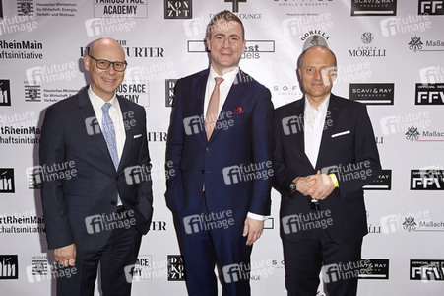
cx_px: 222
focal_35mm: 38
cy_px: 148
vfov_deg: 35.0
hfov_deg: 50.7
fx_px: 468
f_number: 5.6
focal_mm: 38
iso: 800
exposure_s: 1/250
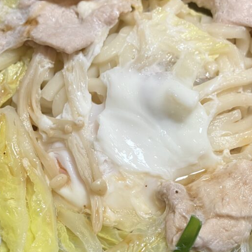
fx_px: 404
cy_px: 121
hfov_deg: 34.6
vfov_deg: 34.7
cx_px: 145
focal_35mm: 49
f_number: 1.8
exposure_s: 1/50
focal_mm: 3.99
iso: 64
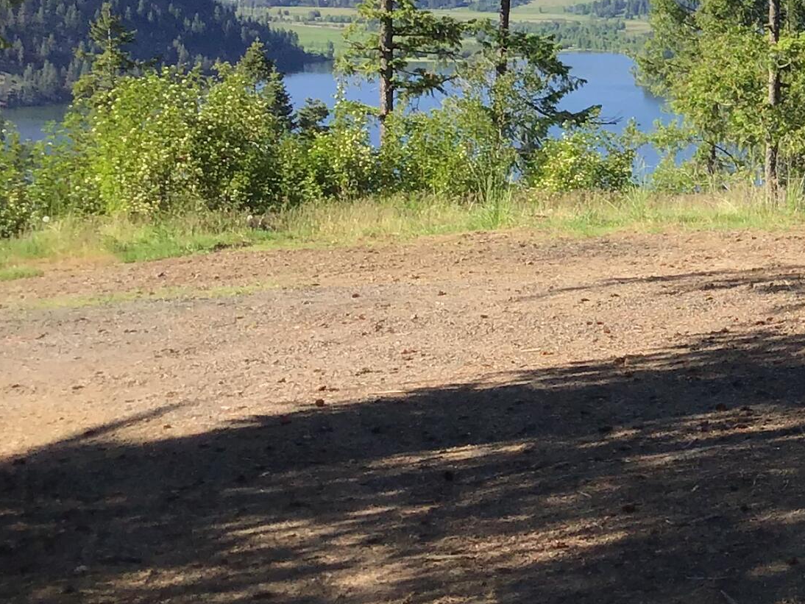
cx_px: 995
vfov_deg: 17.0
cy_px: 7
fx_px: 1977
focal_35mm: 85
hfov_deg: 21.2
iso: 25
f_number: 2.4
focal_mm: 3.3
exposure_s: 1/926
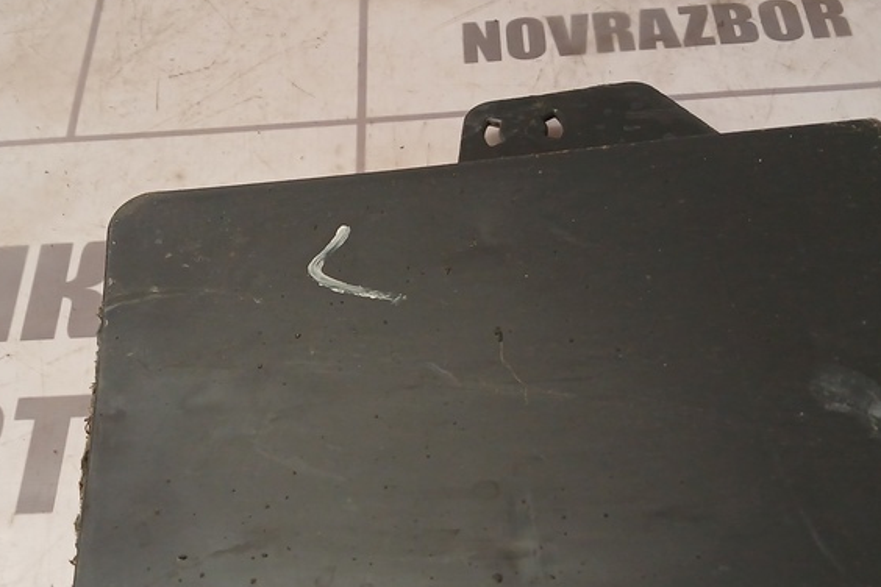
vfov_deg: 26.3
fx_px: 1248
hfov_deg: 38.8
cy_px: 401
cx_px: 378
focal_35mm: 51
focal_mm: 4
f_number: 1.8
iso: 160
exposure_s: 1/50
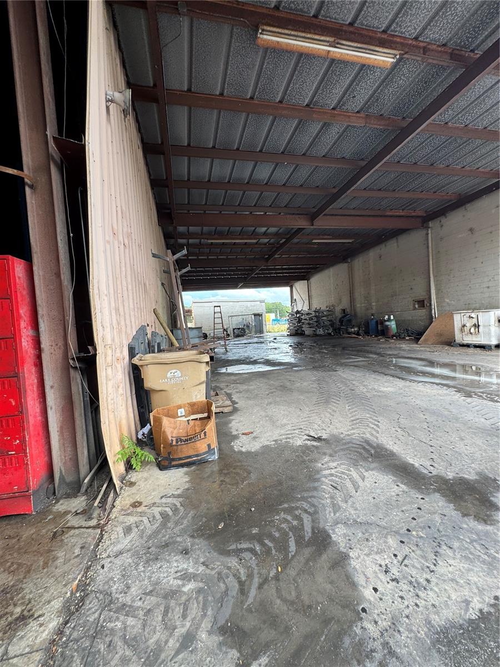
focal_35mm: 14
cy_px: 334
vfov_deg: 102.1
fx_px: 270
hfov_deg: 85.7
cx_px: 250
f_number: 2.2
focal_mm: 2.22
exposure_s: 1/166
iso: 40
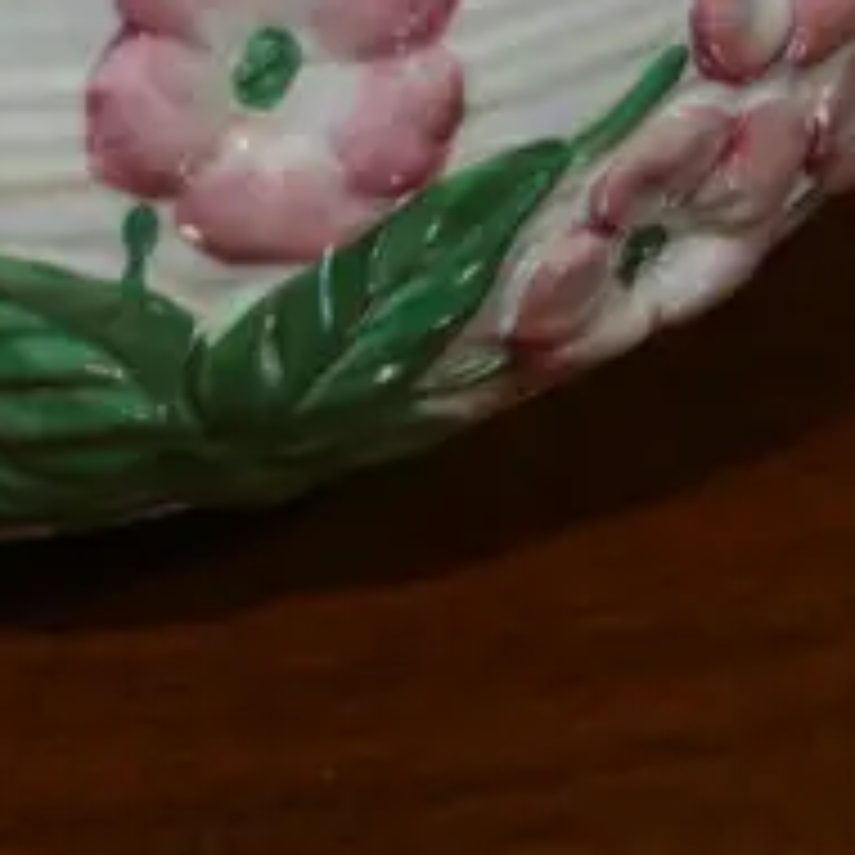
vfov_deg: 8.8
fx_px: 5337
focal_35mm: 191
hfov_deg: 9.1
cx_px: 752
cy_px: -601
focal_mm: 20
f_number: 4.5
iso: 200
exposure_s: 1/60
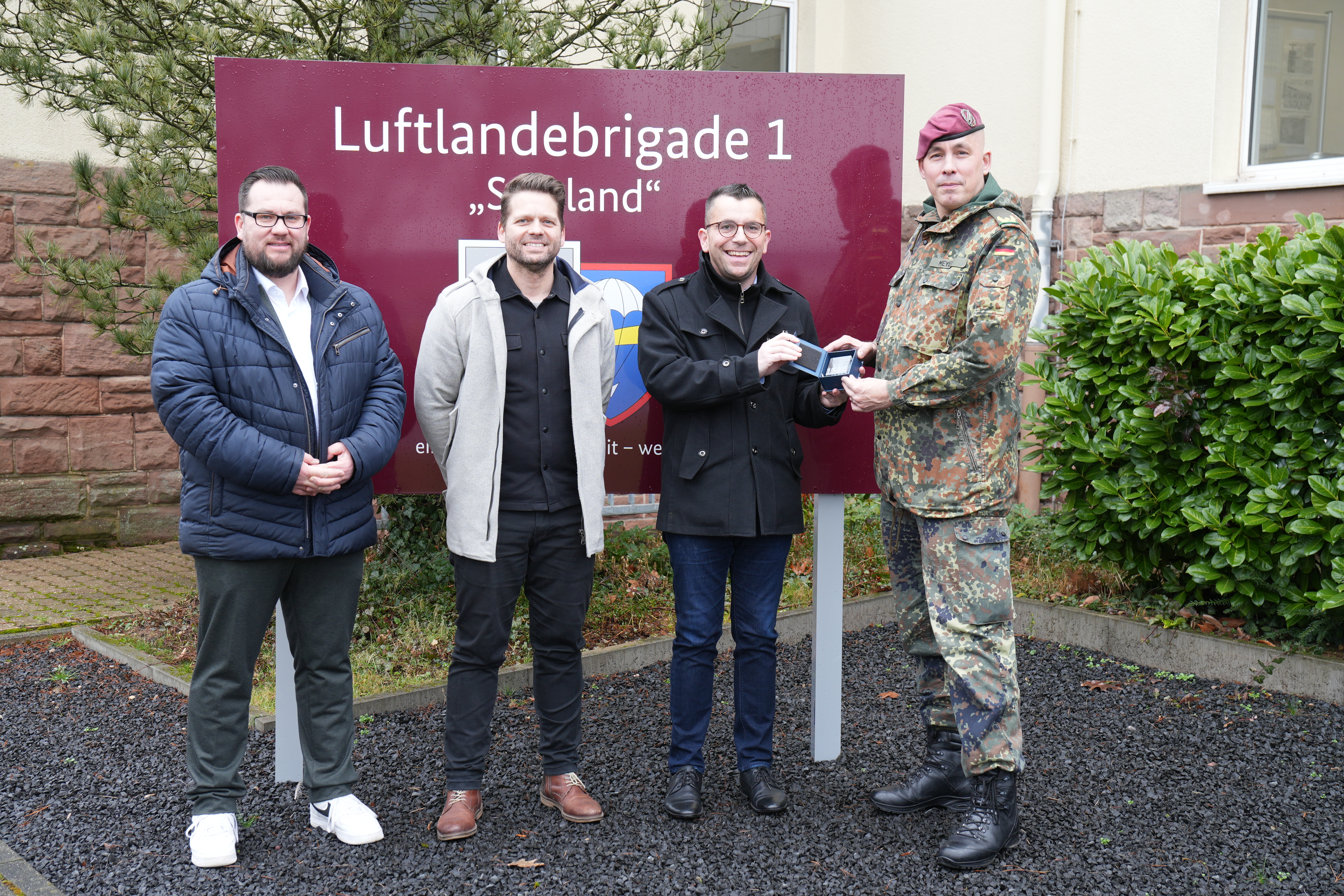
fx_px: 1792
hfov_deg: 41.1
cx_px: 672
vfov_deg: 28.1
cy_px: 448
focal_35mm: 48
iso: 200
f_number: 4
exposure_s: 1/60
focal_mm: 32
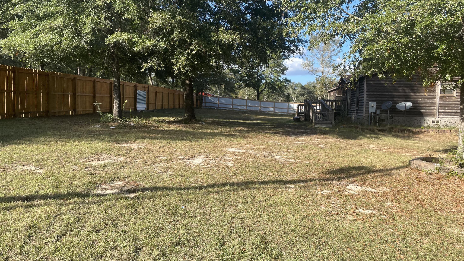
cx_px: 227
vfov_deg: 40.2
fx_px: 357
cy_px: 122
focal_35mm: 29
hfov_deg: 66.1
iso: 32
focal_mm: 4.2
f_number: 1.6
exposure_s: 1/1350
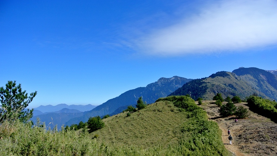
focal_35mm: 29
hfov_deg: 66.1
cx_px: 141
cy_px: 93
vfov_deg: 40.0
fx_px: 213
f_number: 4.5
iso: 100
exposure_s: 1/800
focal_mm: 10
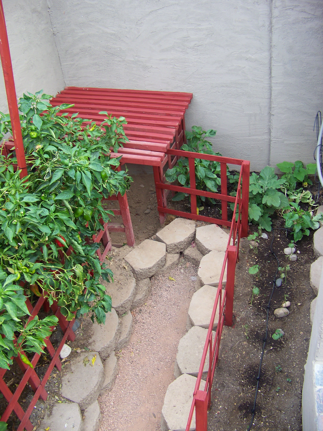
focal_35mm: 36
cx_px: 162
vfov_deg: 51.4
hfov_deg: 39.7
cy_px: 216
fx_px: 448
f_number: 2.8
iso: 64
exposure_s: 1/50
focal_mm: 5.85
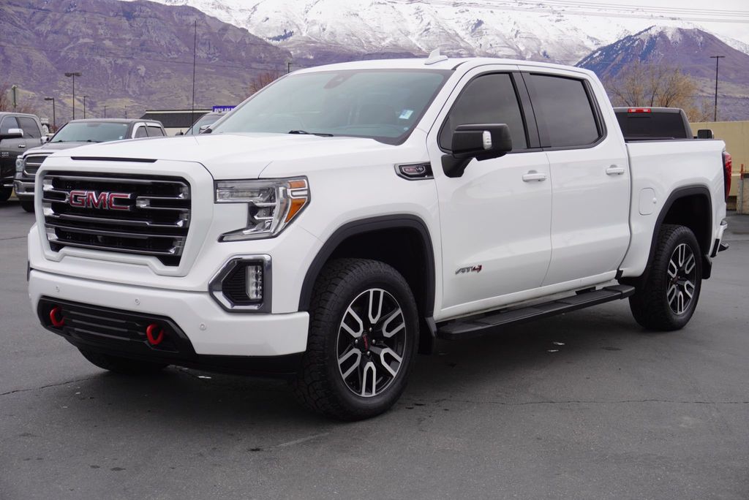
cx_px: 374
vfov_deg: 25.8
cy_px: 250
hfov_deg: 37.8
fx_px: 1093
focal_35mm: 52
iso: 100
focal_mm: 35
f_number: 7.1
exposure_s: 1/80
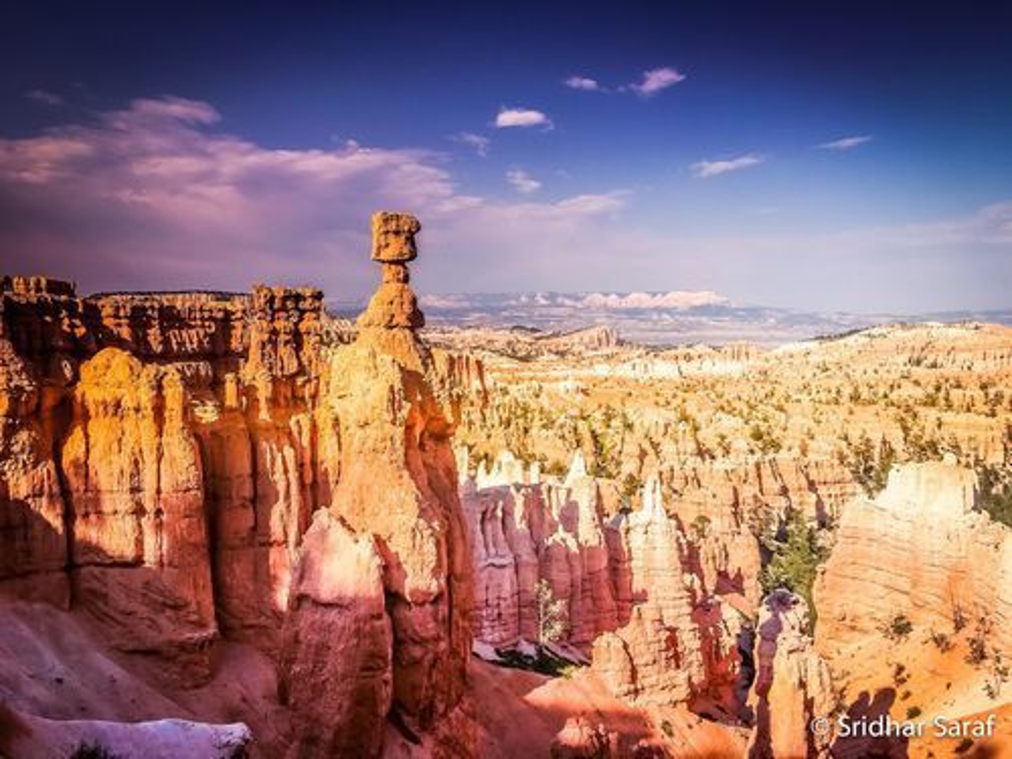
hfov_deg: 61.7
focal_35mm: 29
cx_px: 506
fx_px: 848
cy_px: 380
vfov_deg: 48.2
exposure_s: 1/1800
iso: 25
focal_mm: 4.15
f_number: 2.2
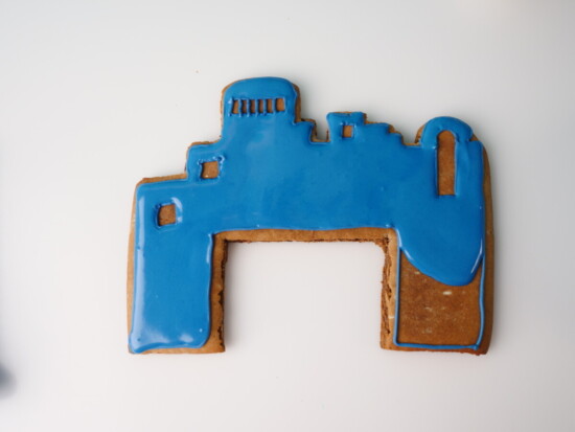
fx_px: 631
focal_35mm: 38
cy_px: 216
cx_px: 288
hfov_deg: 49.0
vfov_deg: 37.7
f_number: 2.8
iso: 200
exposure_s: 1/250
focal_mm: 19
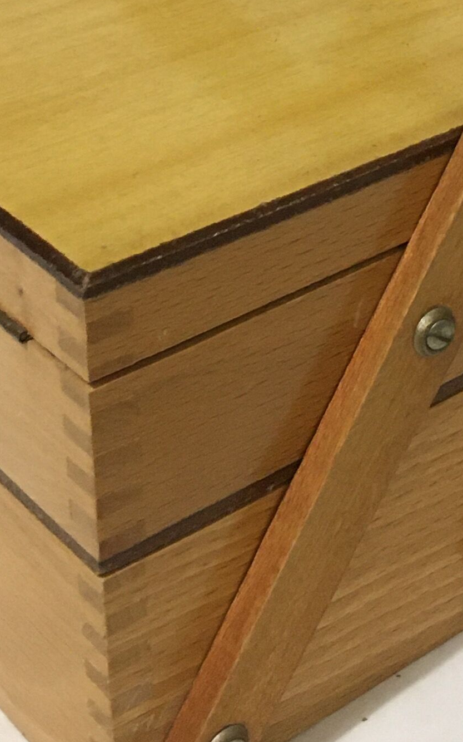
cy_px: -55
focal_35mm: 93
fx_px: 1878
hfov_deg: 13.9
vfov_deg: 21.3
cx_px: 439
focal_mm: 4.15
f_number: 2.2
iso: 200
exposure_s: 1/33
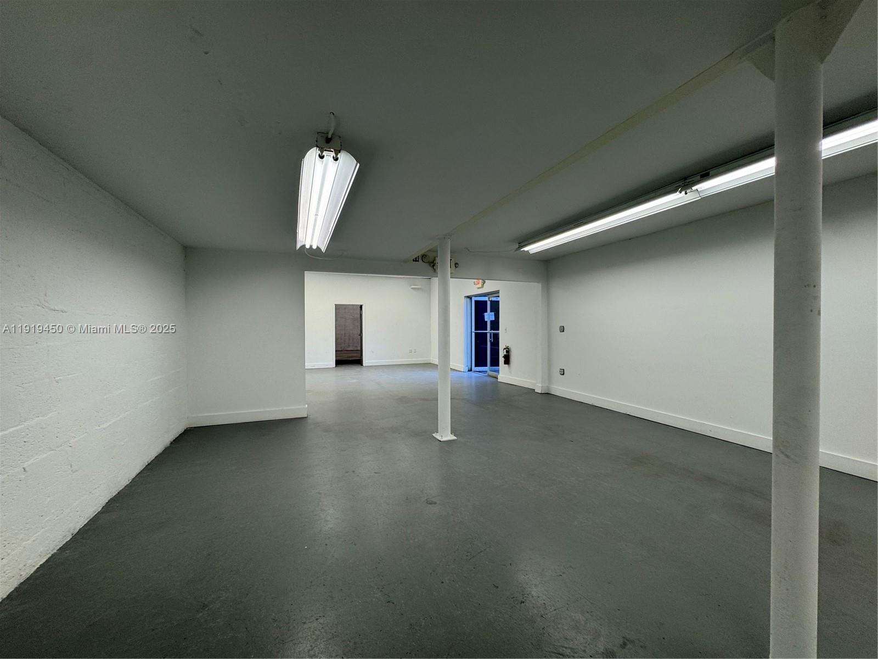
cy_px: 330
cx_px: 439
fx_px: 355
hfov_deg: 102.1
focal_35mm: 14
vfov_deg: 85.7
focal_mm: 2.22
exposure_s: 1/120
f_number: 2.2
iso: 64
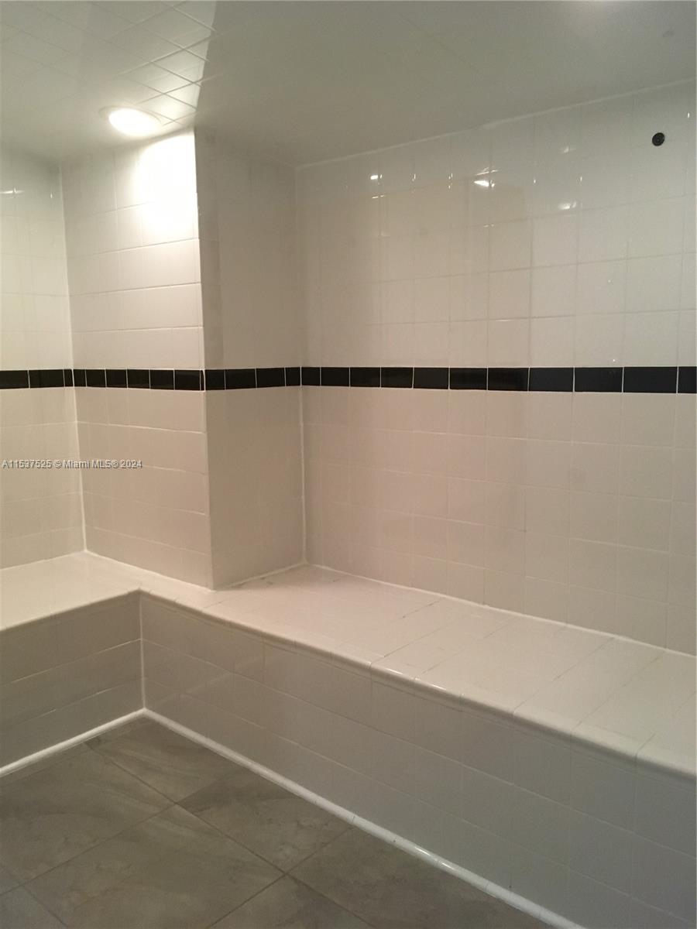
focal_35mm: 29
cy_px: 464
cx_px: 348
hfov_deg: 48.2
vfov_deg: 61.7
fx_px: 779
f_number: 2.2
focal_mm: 4.15
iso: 200
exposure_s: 1/30
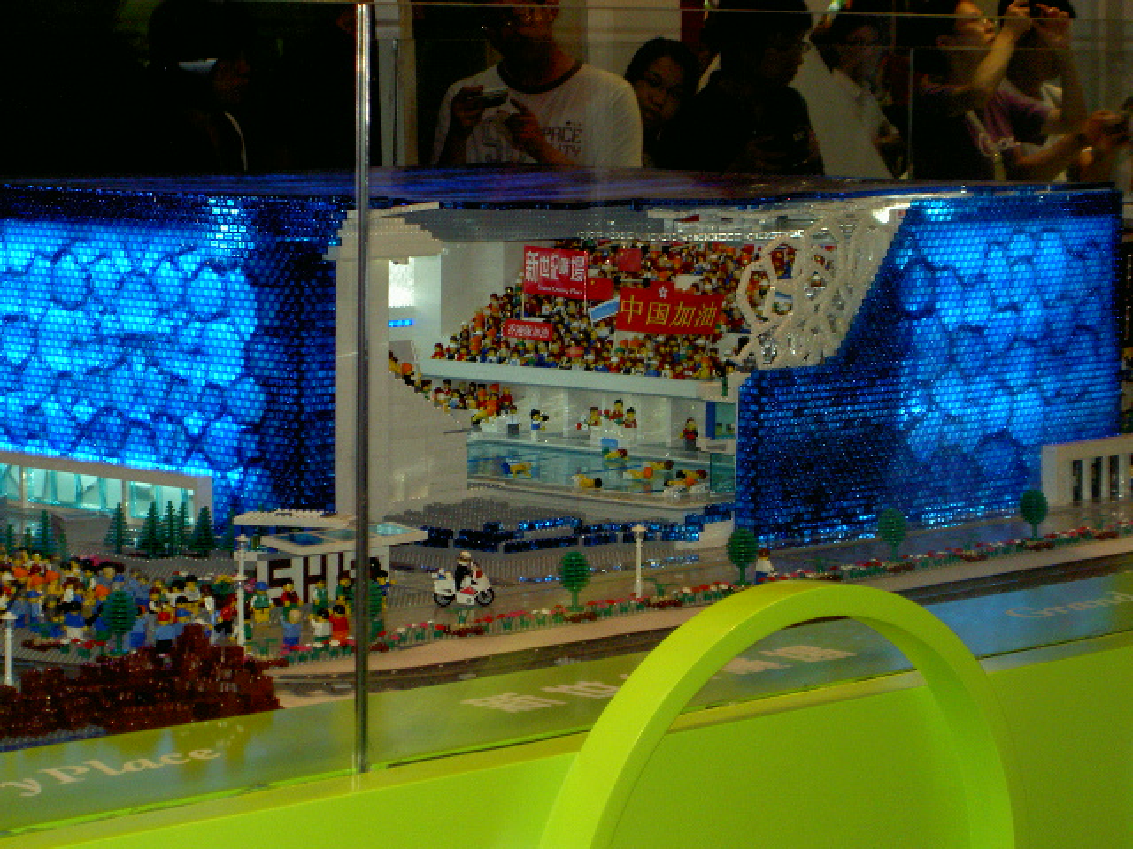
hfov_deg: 16.8
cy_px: 424
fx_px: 3829
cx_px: 566
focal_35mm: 117
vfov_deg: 12.7
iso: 200
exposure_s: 1/100
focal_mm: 24
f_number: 4.9
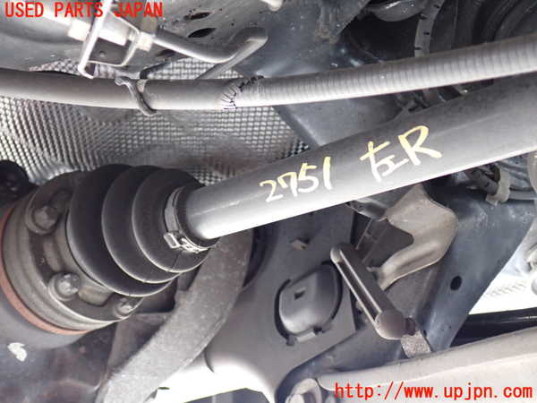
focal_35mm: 36
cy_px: 202
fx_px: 558
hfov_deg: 51.4
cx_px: 268
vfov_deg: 39.7
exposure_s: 1/40
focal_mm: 6.37
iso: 640
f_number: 2.5
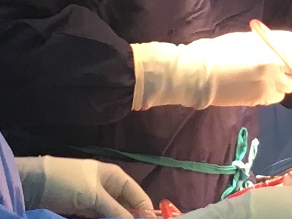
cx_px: 346
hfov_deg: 8.5
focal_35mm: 230
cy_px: -68
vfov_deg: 6.4
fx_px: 1940
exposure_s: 1/33
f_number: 2.2
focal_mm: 4.15
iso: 40
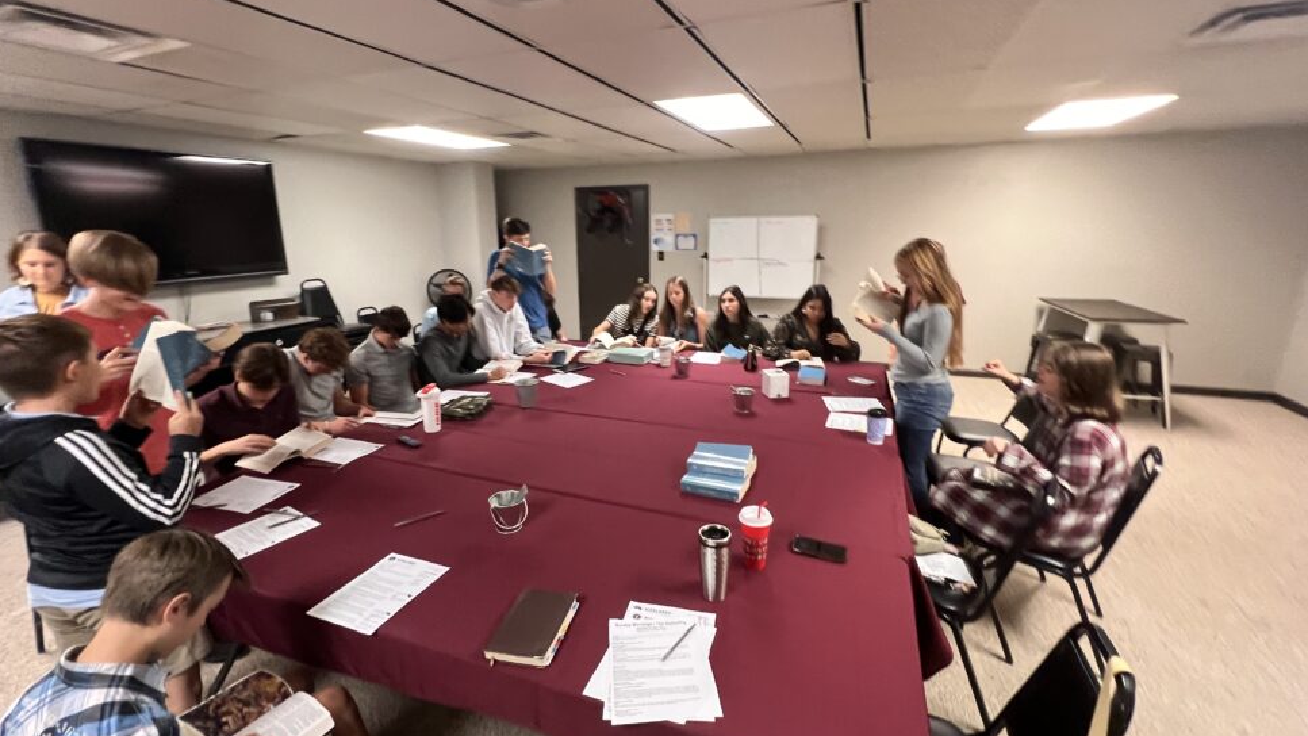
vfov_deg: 70.5
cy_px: 359
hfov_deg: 103.0
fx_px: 520
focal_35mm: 15
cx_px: 638
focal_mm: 1.57
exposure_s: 1/60
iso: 320
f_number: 1.8
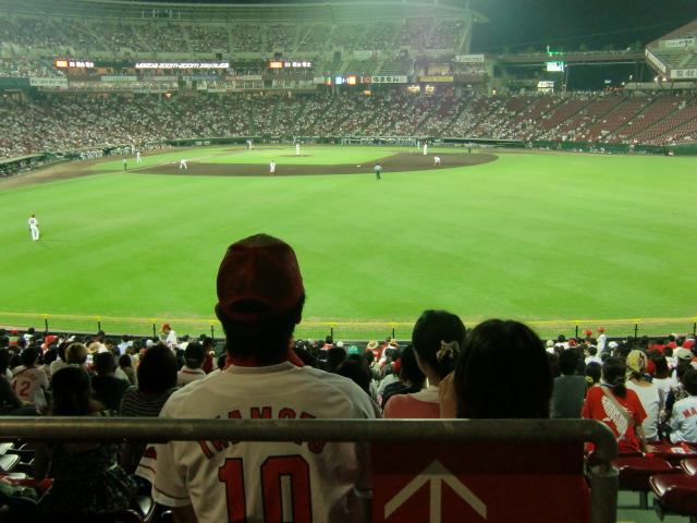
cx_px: 348
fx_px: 805
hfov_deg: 46.8
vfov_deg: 36.0
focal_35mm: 40
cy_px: 262
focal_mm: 7.1
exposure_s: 1/60
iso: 320
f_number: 3.8
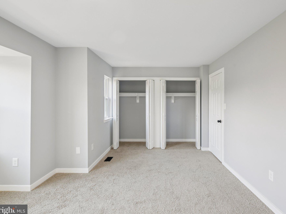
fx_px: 149
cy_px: 105
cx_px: 159
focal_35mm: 18
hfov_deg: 87.4
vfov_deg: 71.6
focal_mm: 16
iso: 280
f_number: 8
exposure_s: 1/15
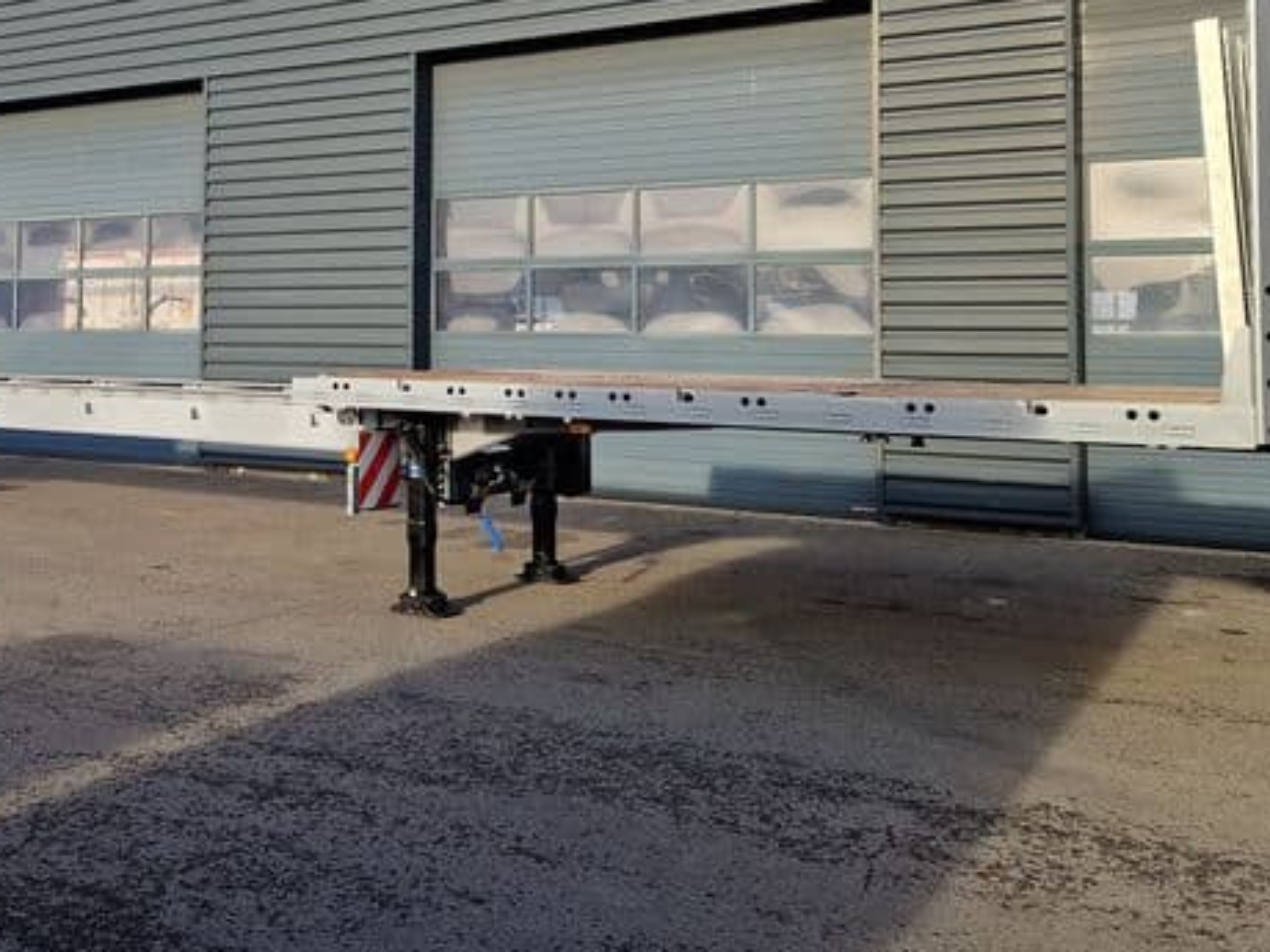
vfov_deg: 35.3
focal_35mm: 40
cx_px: 315
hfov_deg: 45.2
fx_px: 1468
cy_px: 254
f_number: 1.8
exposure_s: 1/712
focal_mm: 5.4
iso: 50
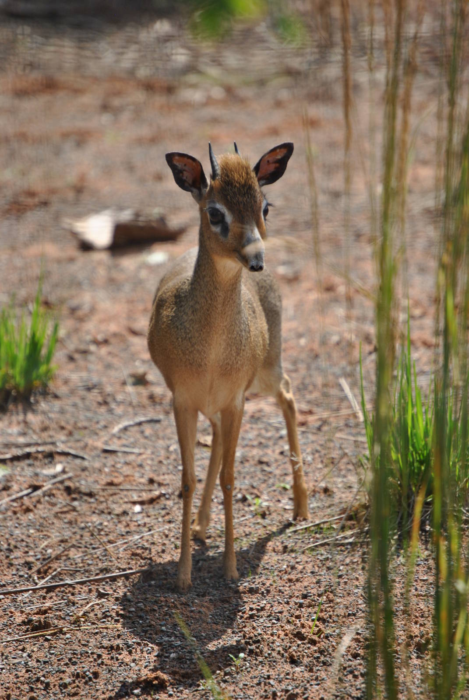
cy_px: 350
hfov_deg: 4.6
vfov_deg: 6.9
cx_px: 234
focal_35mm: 300
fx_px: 5846
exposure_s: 1/640
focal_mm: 200
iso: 200
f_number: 5.6
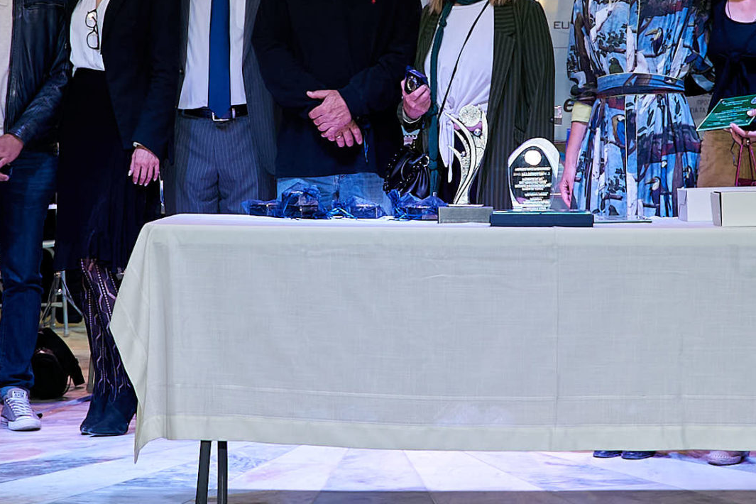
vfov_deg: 13.5
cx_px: 416
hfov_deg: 20.2
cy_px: 66
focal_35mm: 101
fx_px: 2121
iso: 250
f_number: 4
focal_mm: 28
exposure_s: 1/200
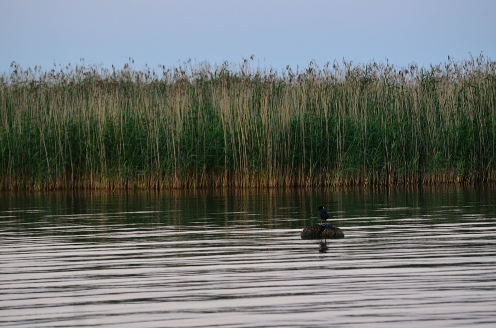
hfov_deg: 7.4
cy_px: 164
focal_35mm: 278
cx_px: 248
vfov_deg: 4.9
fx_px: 3814
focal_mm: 185
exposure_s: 1/60
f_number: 5
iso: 400
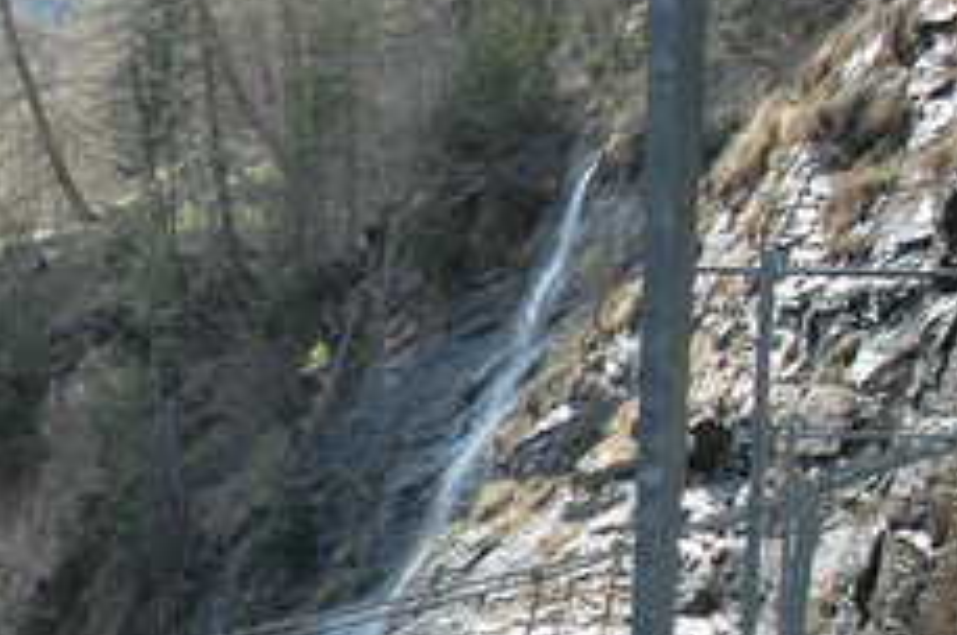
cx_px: -251
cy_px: 700
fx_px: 2256
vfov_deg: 15.6
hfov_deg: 21.8
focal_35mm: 85
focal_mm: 18
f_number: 5.6
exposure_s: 1/125
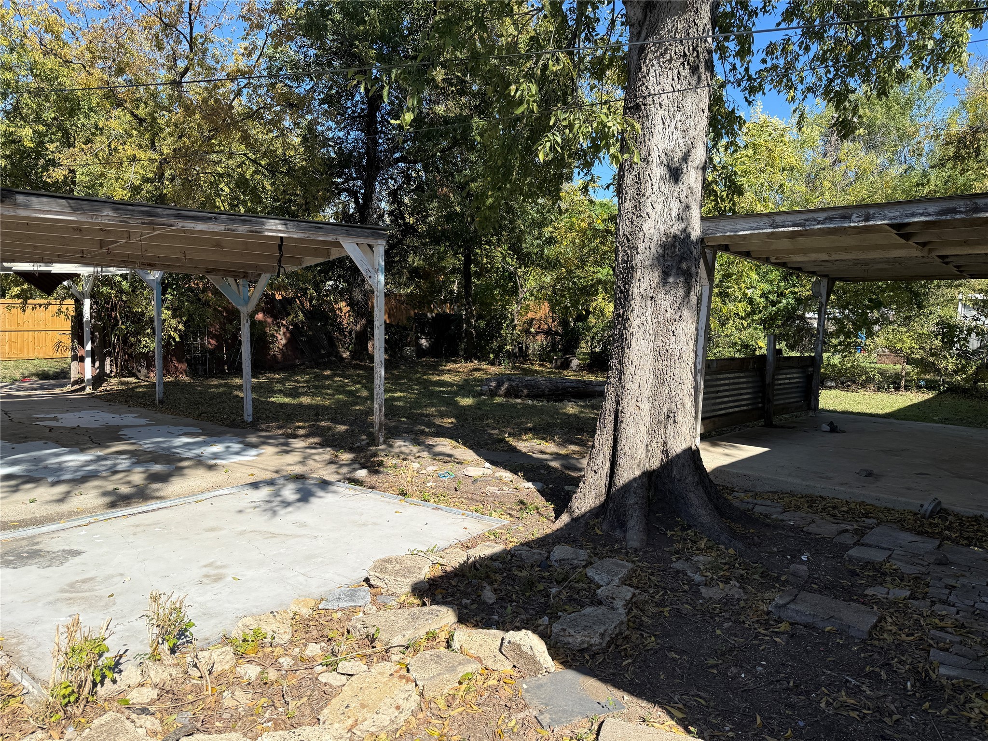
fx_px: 685
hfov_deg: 71.6
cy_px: 370
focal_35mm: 24
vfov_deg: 56.8
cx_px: 494
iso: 80
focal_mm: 6.76
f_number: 1.78
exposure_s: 1/2525
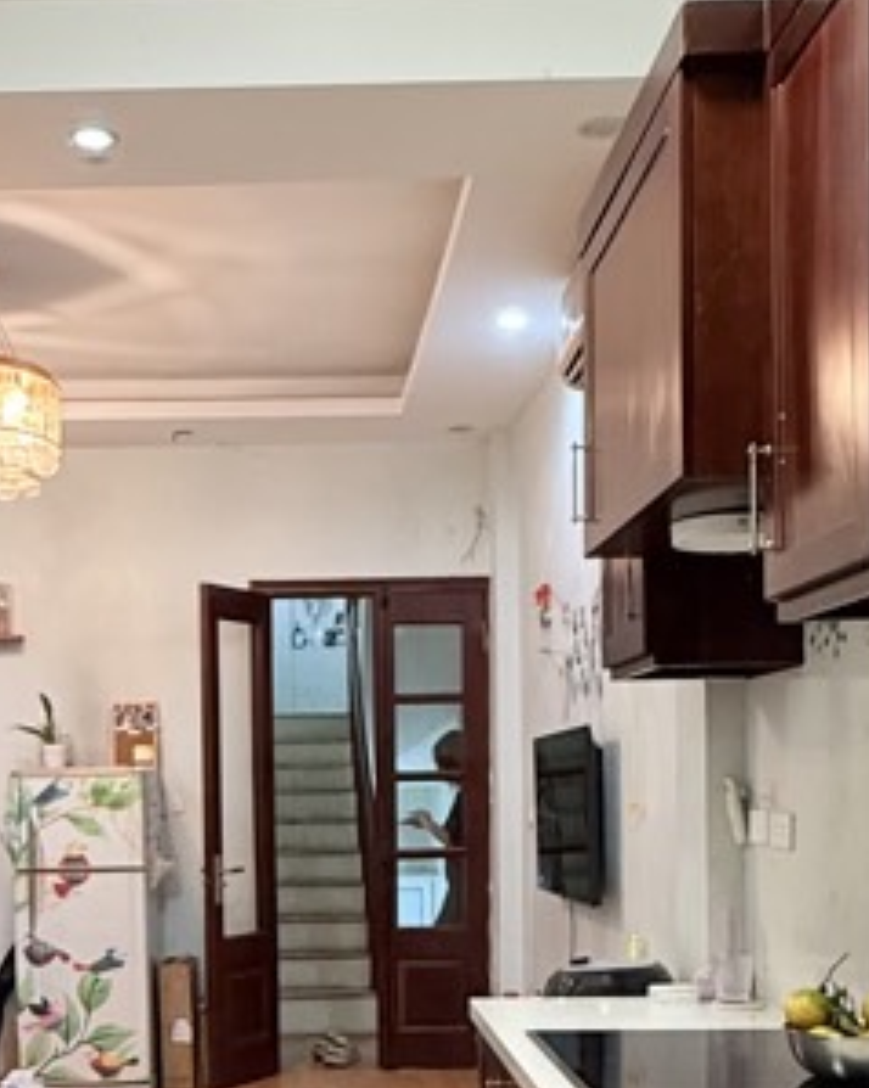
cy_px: 862
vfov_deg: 38.2
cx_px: 274
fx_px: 1513
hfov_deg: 31.7
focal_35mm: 47
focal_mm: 2.22
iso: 250
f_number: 2.2
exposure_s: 1/50
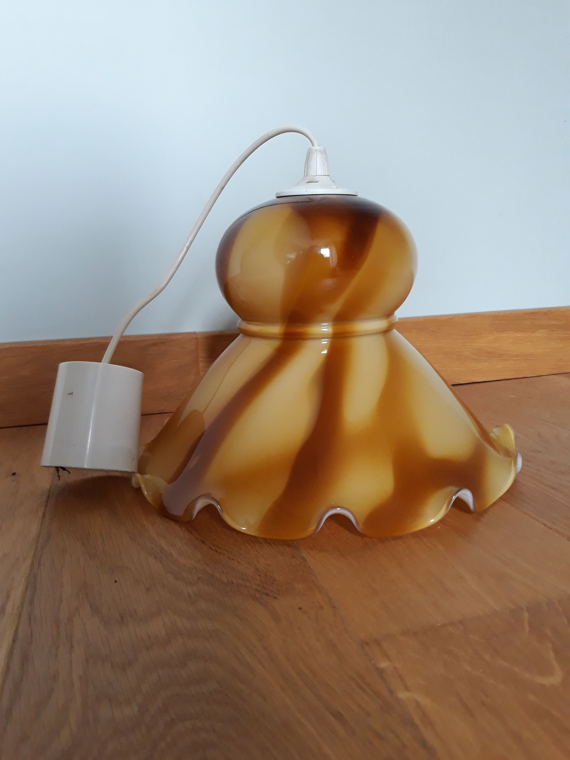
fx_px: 593
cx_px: 285
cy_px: 380
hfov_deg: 51.4
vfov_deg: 65.3
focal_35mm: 27
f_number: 1.7
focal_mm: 3.71
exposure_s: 1/25
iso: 250
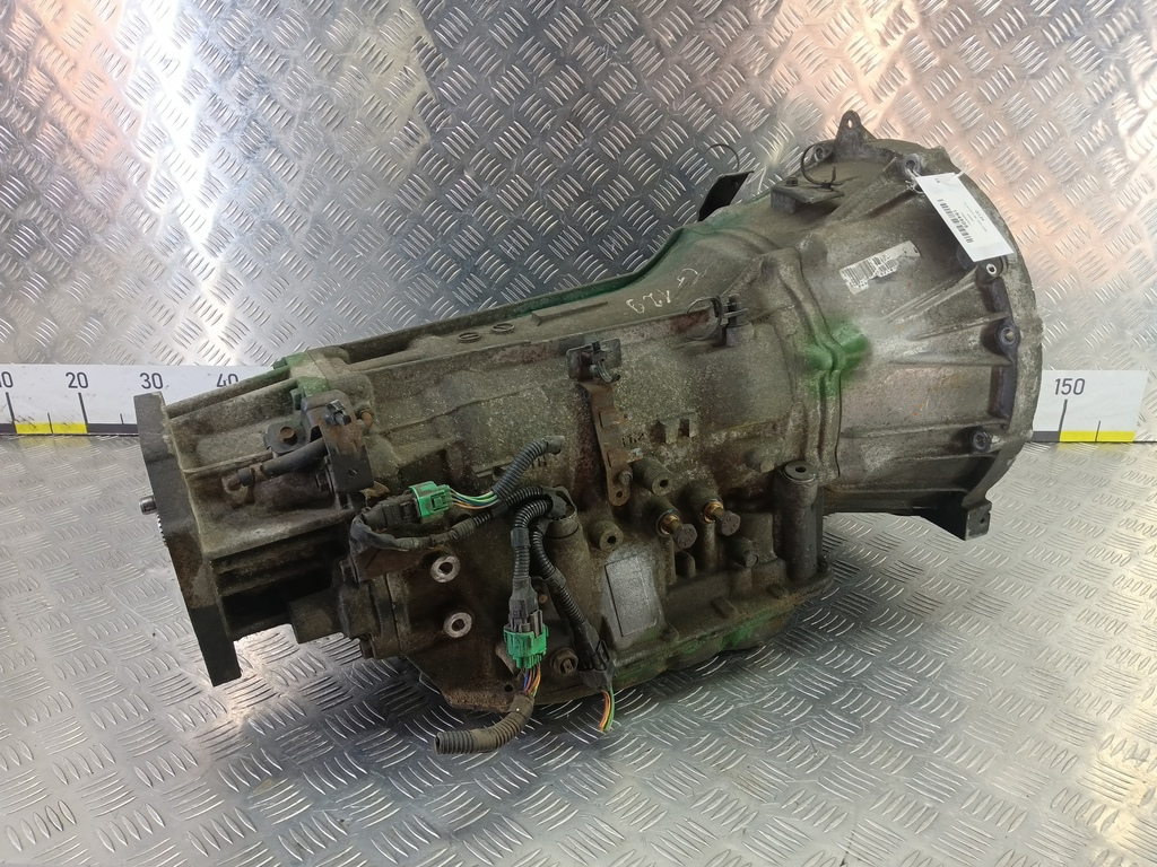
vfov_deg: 58.9
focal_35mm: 23
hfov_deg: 73.9
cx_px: 578
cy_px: 434
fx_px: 769
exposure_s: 1/50
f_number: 1.6
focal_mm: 4.11
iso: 176
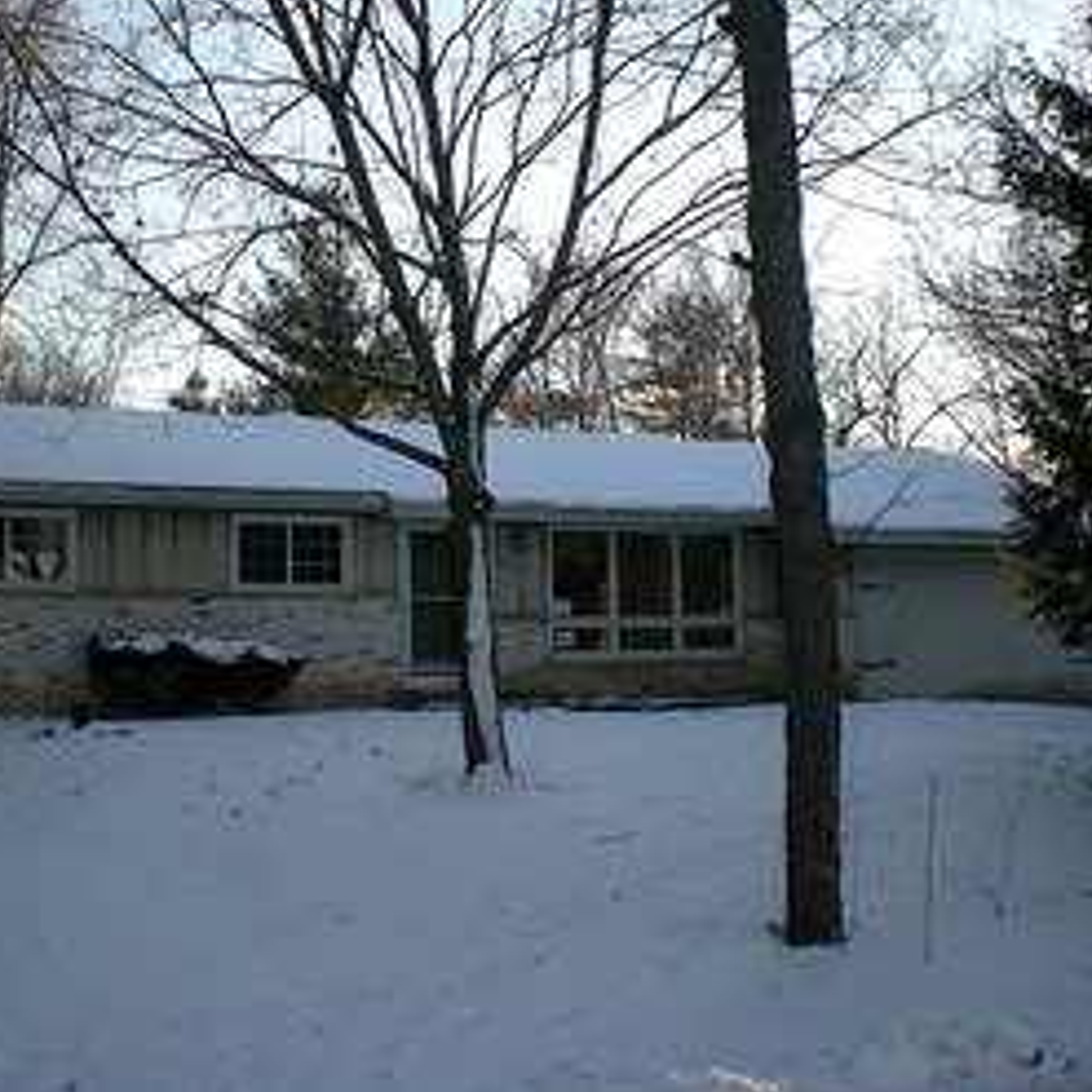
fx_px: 1677
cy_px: 522
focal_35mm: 47
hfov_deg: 36.0
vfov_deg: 36.1
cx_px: 451
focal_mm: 6.3
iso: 77
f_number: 4.6
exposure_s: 1/212
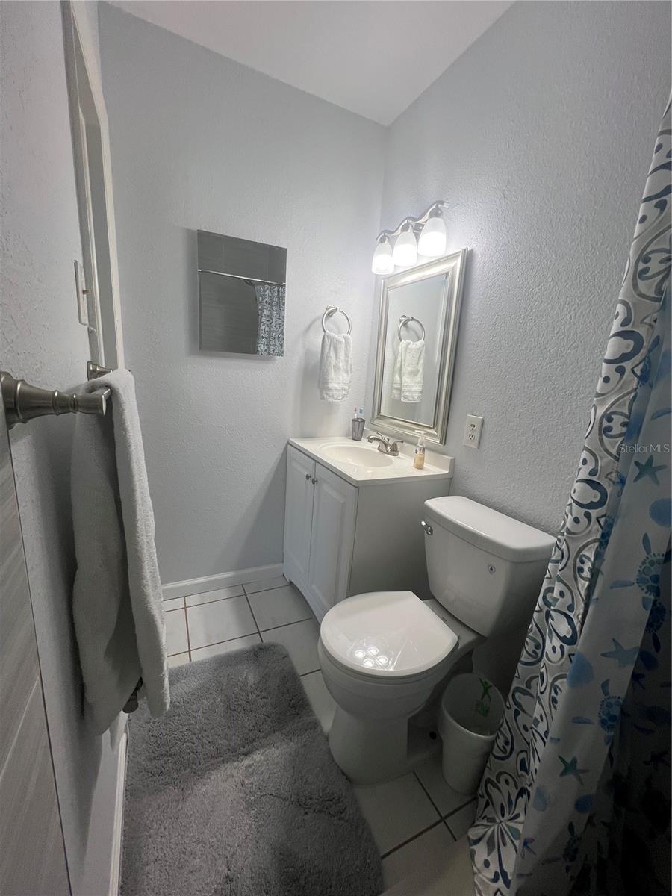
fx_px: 336
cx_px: 336
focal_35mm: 13
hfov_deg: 89.9
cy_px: 448
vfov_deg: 106.2
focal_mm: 1.57
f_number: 1.8
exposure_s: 1/120
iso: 50
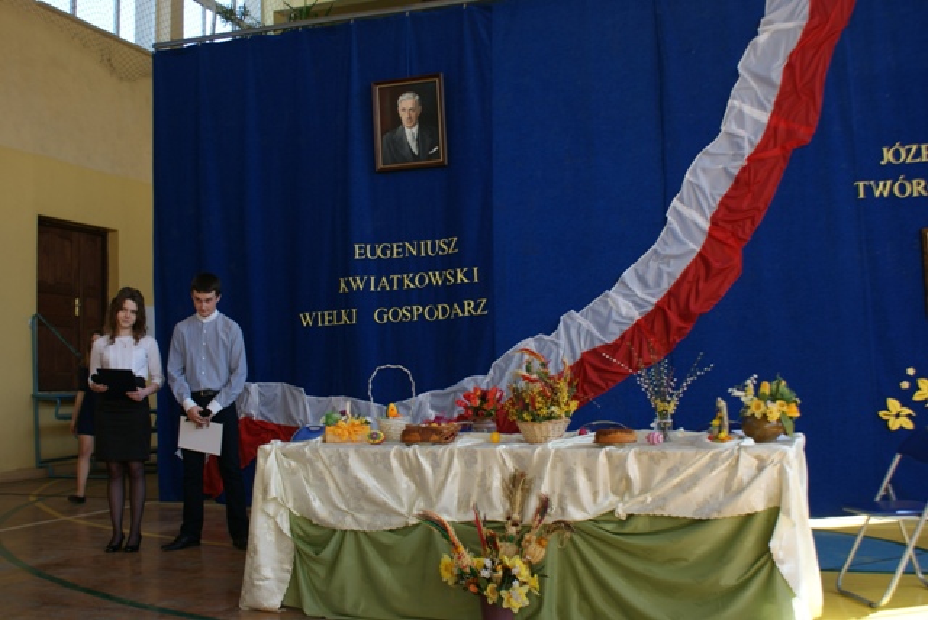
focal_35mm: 39
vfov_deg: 34.3
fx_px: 1006
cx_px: 464
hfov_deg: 49.5
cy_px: 310
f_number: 5
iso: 100
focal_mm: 26
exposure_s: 1/40
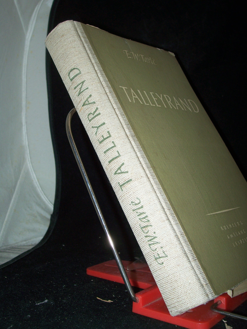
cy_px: 164
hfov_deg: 34.3
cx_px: 124
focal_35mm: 42
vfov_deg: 44.8
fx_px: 400
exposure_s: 1/60
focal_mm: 7
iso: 80
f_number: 2.8
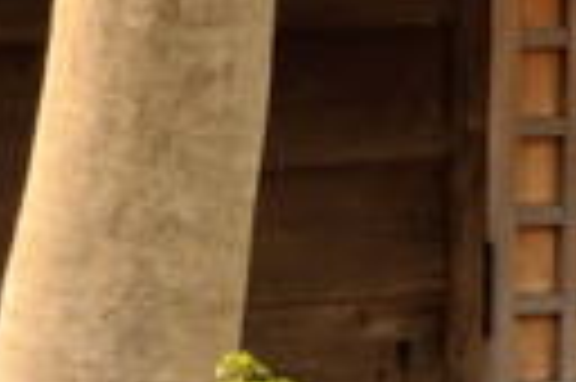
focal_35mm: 419
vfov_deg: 3.2
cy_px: -715
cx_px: 1692
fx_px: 6695
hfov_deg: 4.7
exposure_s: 1/60
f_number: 8
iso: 400
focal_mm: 35
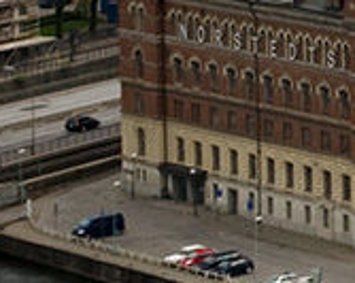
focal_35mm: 410
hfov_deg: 4.5
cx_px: 1144
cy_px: -226
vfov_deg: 3.7
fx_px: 4300
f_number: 10
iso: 200
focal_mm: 38
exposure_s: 1/400
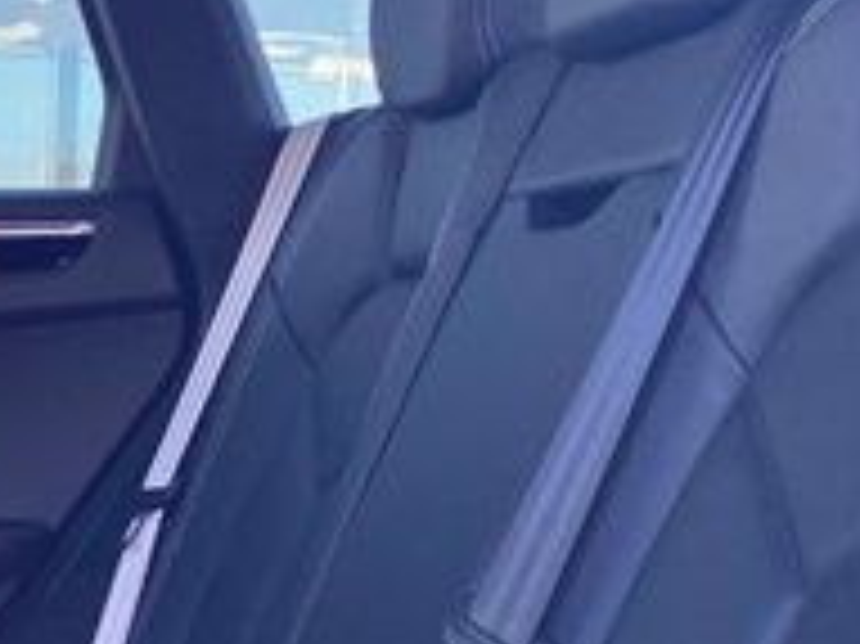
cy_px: 531
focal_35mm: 94
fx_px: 2334
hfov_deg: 20.6
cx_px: 153
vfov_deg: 15.6
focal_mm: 3.99
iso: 64
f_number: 1.8
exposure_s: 1/121
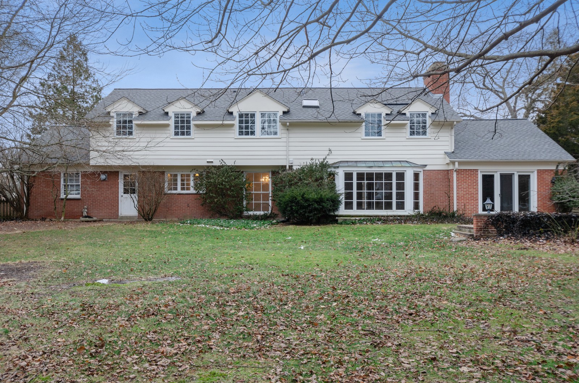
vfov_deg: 43.4
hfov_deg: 62.0
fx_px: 481
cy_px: 192
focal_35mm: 30
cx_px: 290
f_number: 9
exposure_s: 1/40
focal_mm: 20
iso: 250
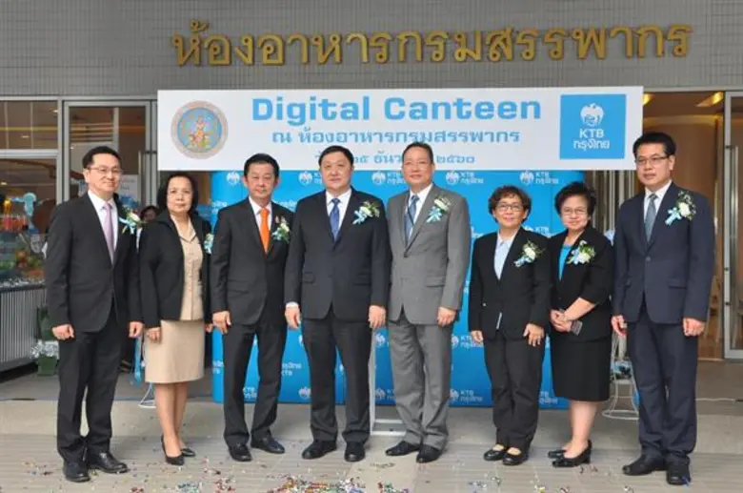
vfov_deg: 29.8
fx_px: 927
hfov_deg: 43.7
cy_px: 246
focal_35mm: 45
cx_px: 372
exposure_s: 1/125
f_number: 5.6
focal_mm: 30
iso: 400
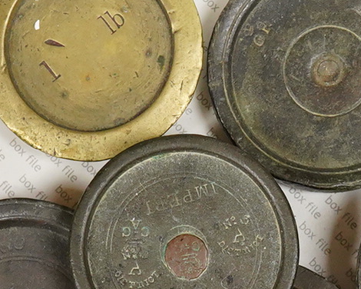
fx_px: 1891
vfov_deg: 8.7
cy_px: 310
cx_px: 338
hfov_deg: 10.8
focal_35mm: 177
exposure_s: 1/125
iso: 2500
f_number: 8
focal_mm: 30
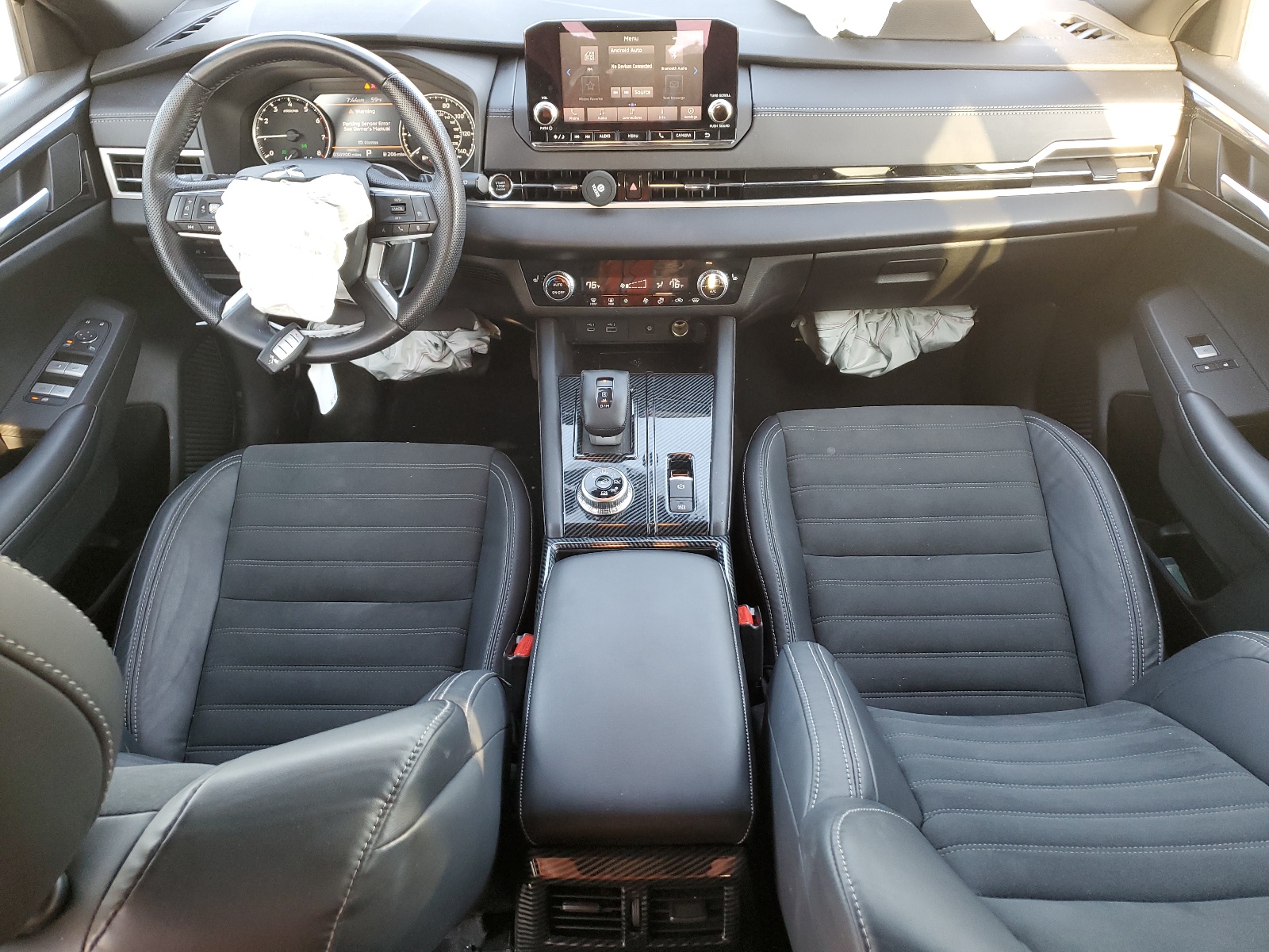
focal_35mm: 26
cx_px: 634
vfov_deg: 53.1
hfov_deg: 67.3
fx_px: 953
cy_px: 476
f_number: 1.5
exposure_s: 1/60.2
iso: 86
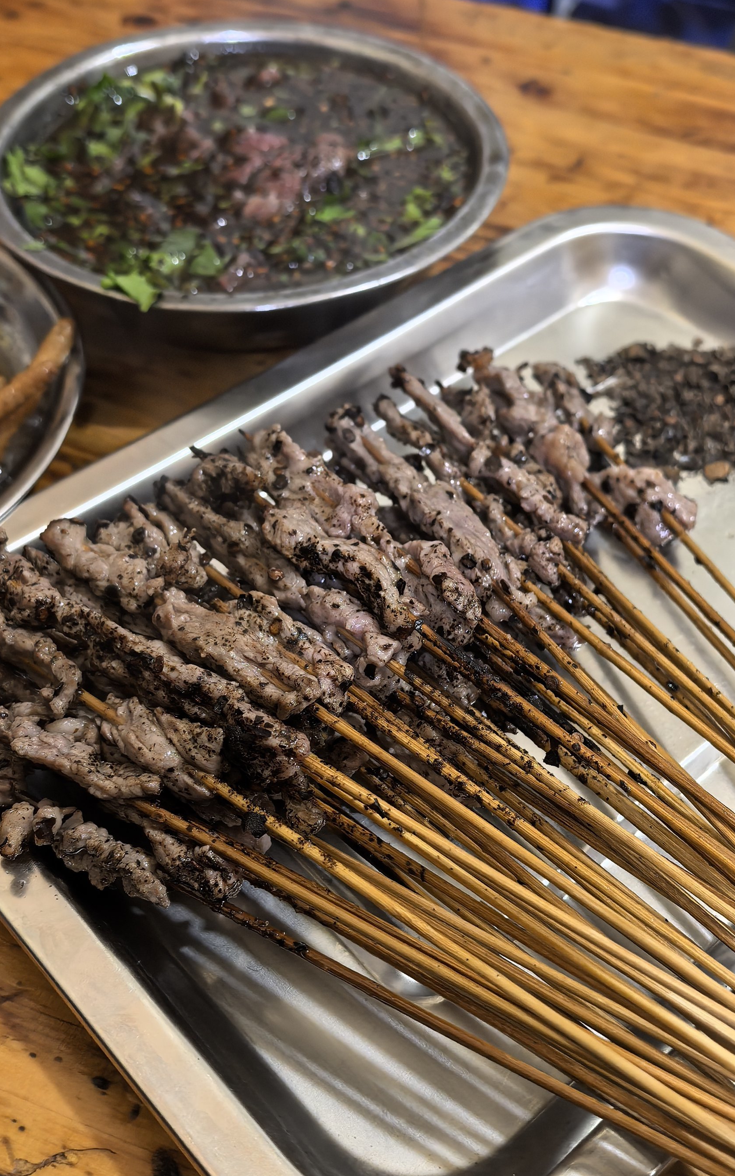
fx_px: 1282
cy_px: 584
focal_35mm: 40
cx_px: 386
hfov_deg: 32.0
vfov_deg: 49.3
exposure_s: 1/33.3
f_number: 2
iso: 500
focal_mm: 6.98
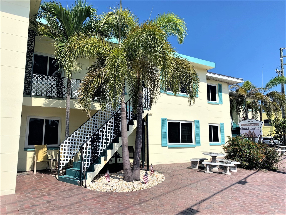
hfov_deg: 67.3
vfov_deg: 53.1
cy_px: 108
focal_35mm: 26
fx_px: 215
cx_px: 143
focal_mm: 4.25
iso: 25
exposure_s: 1/3650
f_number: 1.8
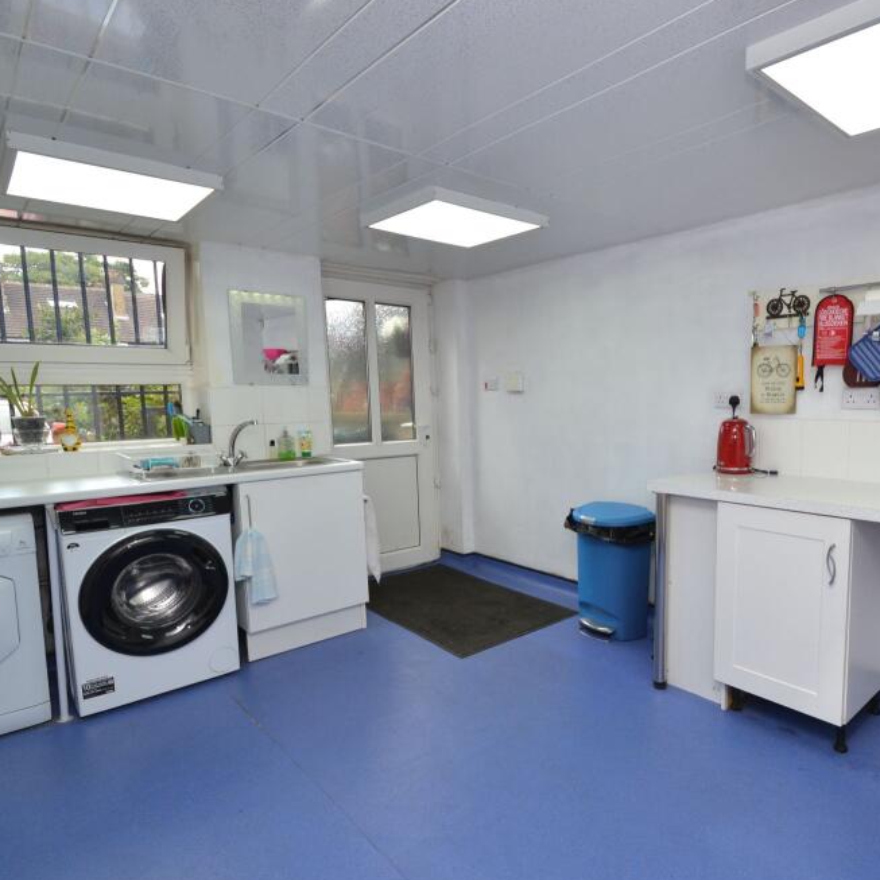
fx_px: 575
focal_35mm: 20
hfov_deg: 72.7
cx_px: 582
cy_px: 453
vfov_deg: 74.8
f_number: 5.6
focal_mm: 10
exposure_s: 1/125
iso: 400
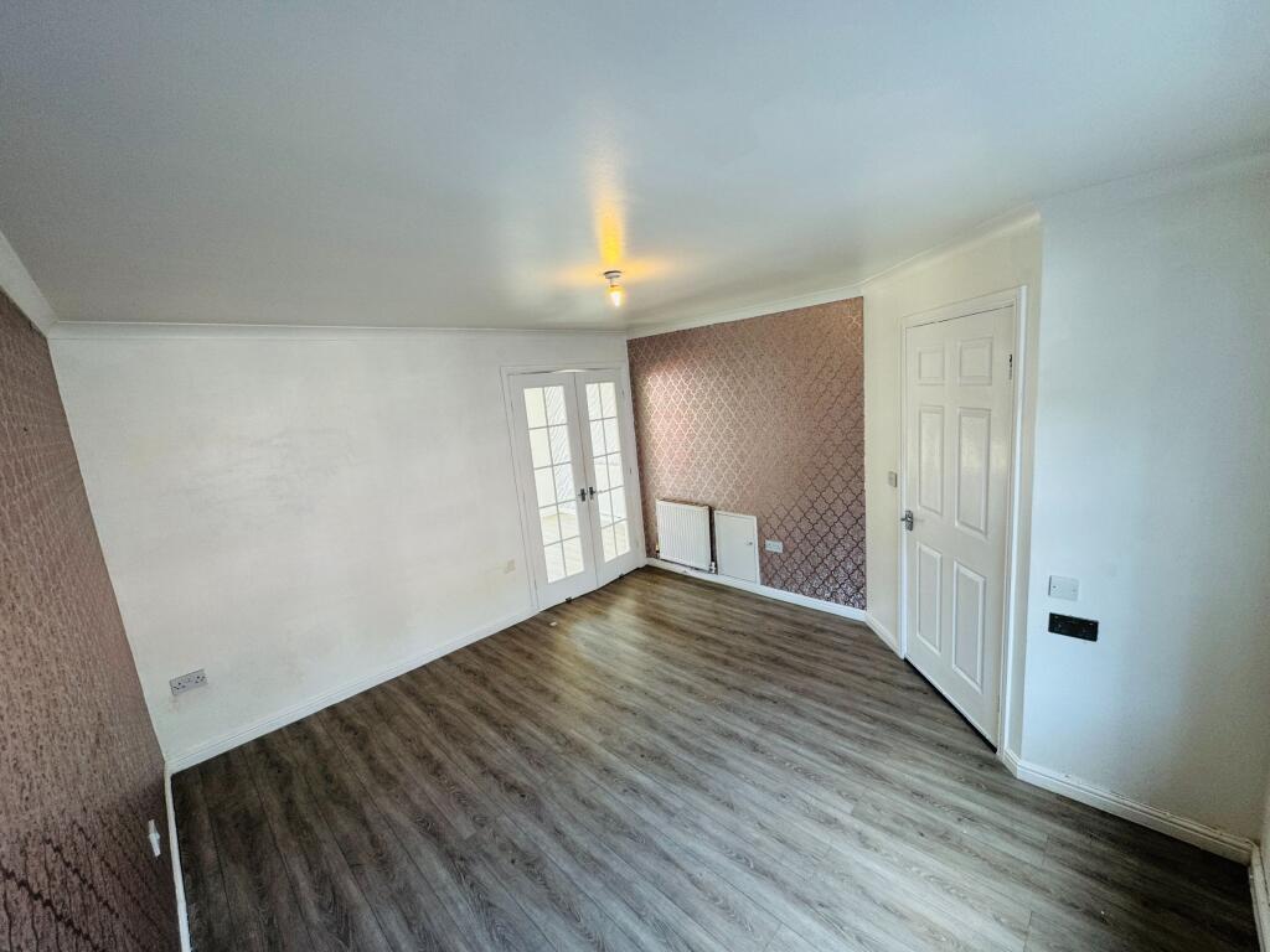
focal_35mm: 14
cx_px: 635
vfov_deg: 85.7
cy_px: 476
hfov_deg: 102.1
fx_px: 514
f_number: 2.2
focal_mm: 2.22
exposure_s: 1/99
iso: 80
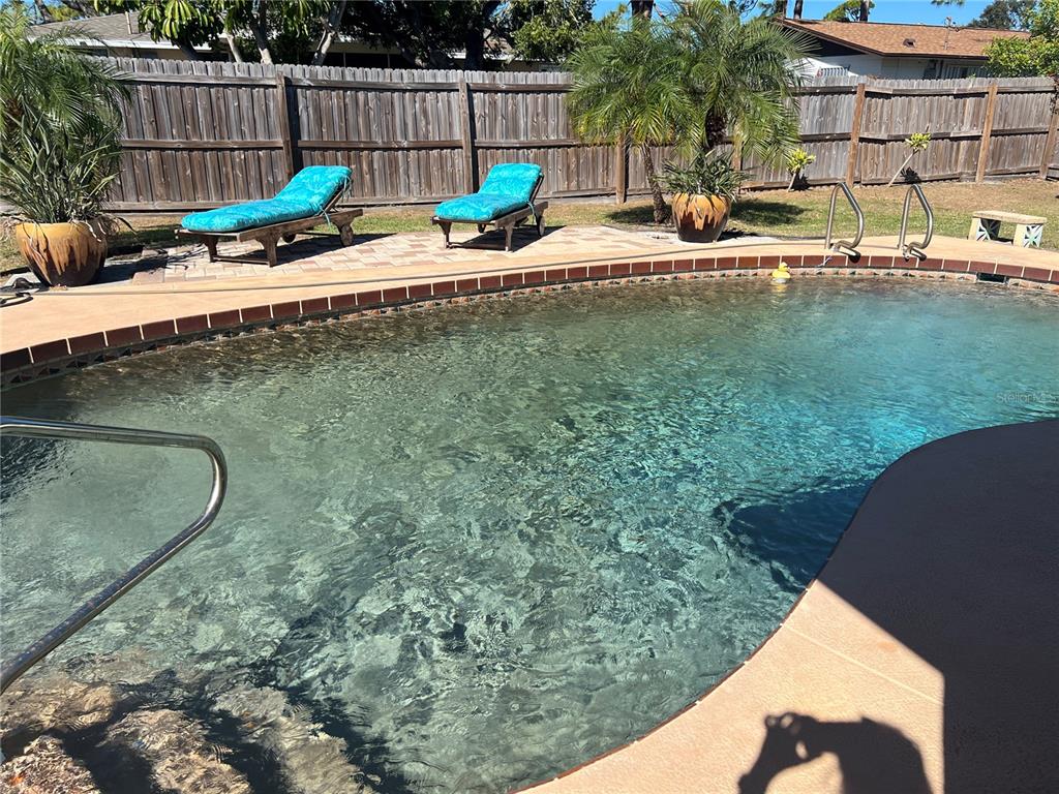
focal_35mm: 26
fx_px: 795
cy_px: 397
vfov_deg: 53.1
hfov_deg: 67.3
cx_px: 530
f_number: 1.5
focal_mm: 5.7
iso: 50
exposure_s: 1/4115
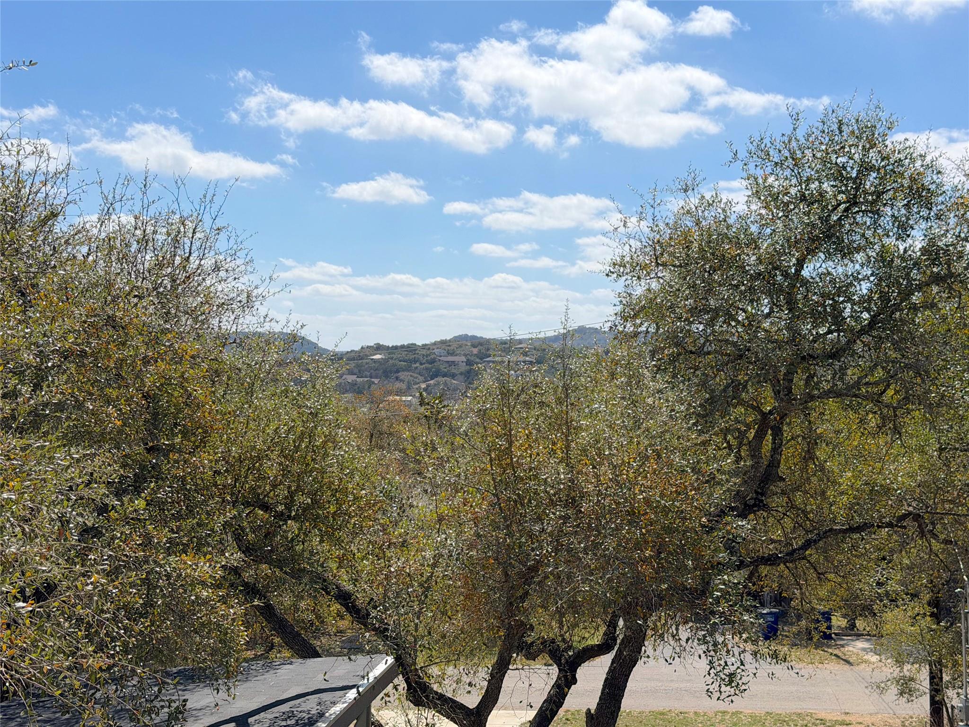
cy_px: 364
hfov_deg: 39.7
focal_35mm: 48
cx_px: 484
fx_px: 1344
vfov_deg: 30.3
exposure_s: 1/11364
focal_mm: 6.76
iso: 64
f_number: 1.78
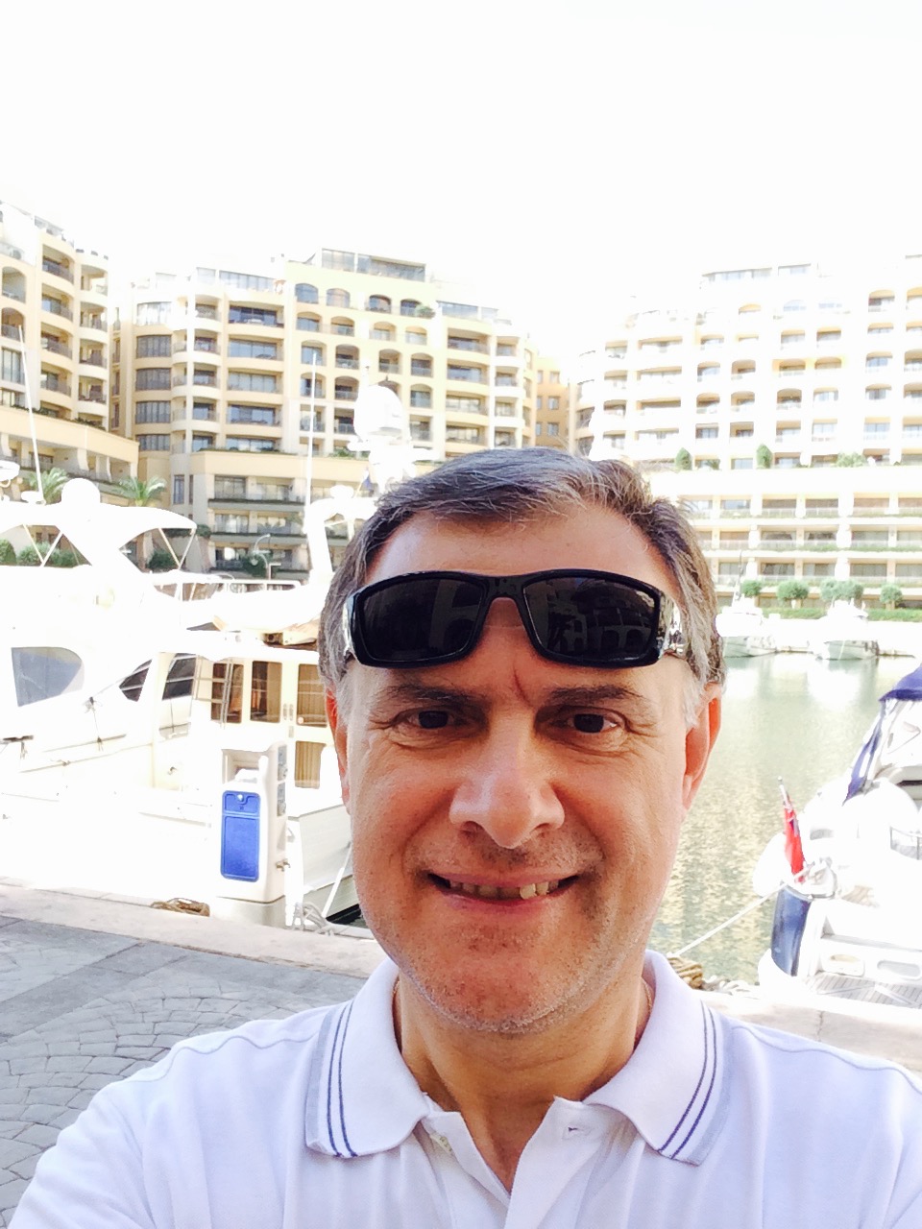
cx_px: 461
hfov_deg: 45.4
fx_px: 1101
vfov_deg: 58.4
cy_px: 614
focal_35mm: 31
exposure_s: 1/386
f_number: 2.4
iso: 50
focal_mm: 2.15
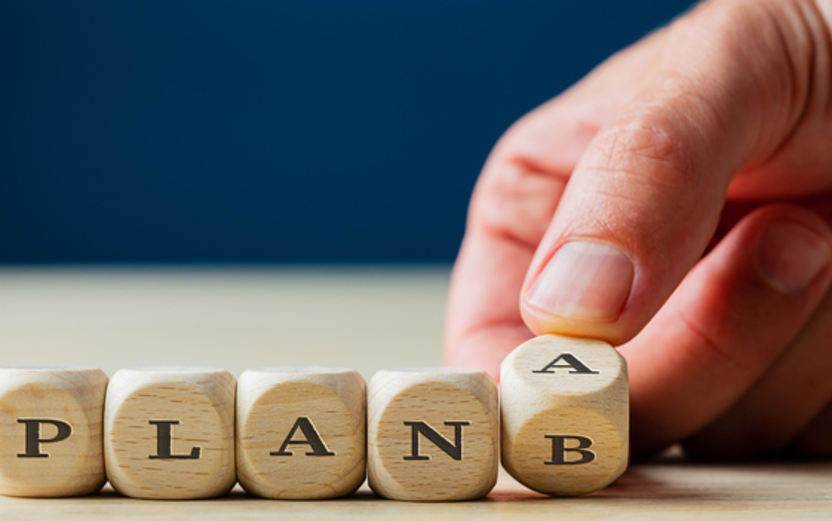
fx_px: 2087
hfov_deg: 22.5
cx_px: 313
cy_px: 273
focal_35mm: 92
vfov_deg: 14.2
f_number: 8
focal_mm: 70
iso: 100
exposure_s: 1/160
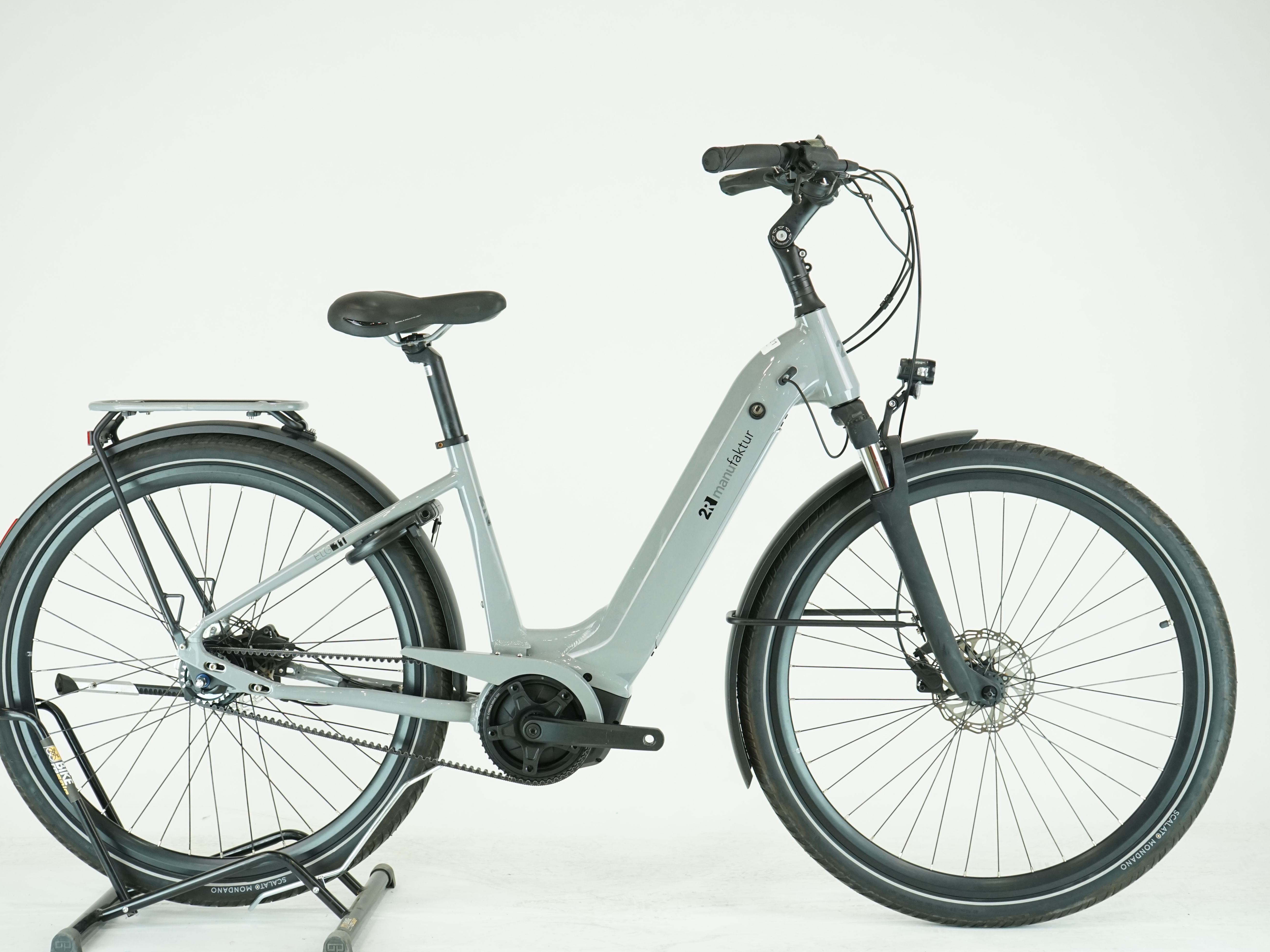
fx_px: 2018
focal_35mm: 55
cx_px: 585
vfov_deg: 26.6
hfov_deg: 34.9
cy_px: 472
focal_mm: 50
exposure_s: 1/200
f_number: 5.6
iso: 1600
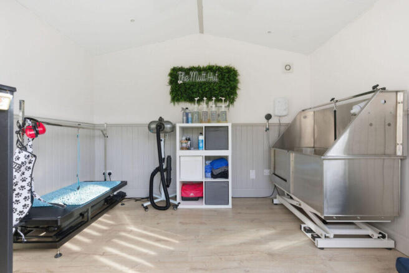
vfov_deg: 73.7
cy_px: 136
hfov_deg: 96.8
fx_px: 182
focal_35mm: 16
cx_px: 204
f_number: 8
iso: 100
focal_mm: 16
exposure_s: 1/60
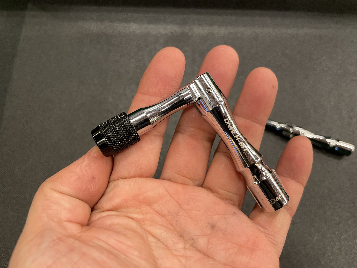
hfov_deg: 67.3
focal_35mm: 26
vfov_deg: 53.1
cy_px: 134
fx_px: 268
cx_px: 178
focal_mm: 4.2
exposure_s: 1/60
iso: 200
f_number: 1.6
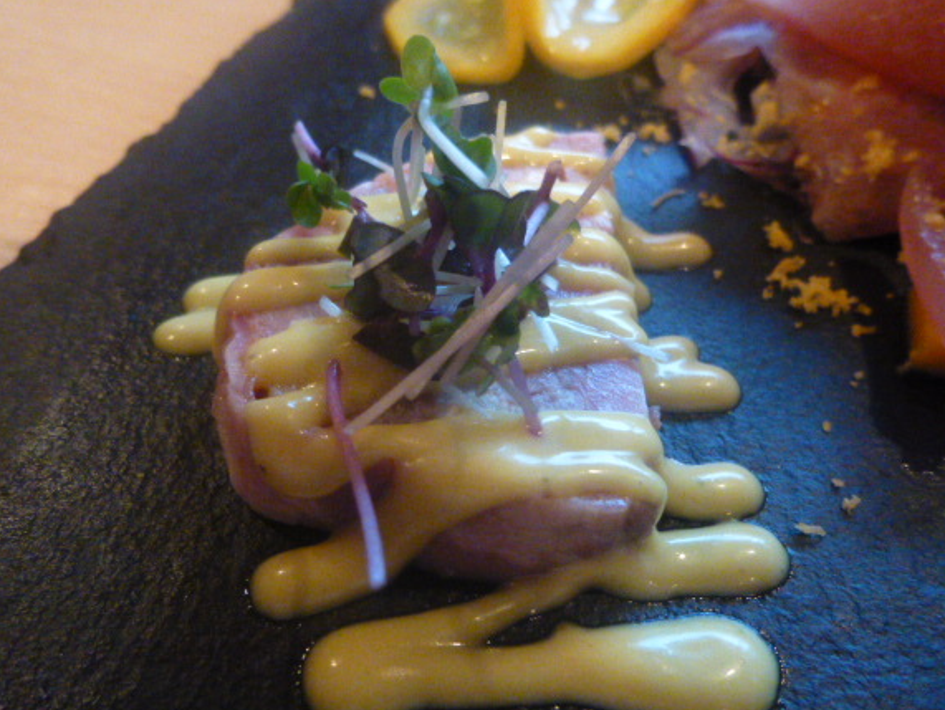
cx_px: 420
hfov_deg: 63.2
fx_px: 765
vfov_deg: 49.8
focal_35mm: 28
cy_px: 364
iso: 1600
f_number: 3.1
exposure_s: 1/40
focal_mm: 4.5
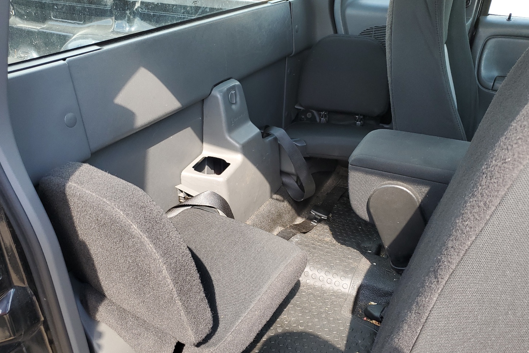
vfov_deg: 43.5
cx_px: 257
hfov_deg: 61.9
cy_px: 198
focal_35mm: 30
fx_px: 441
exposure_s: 1/250
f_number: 1.5
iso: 50
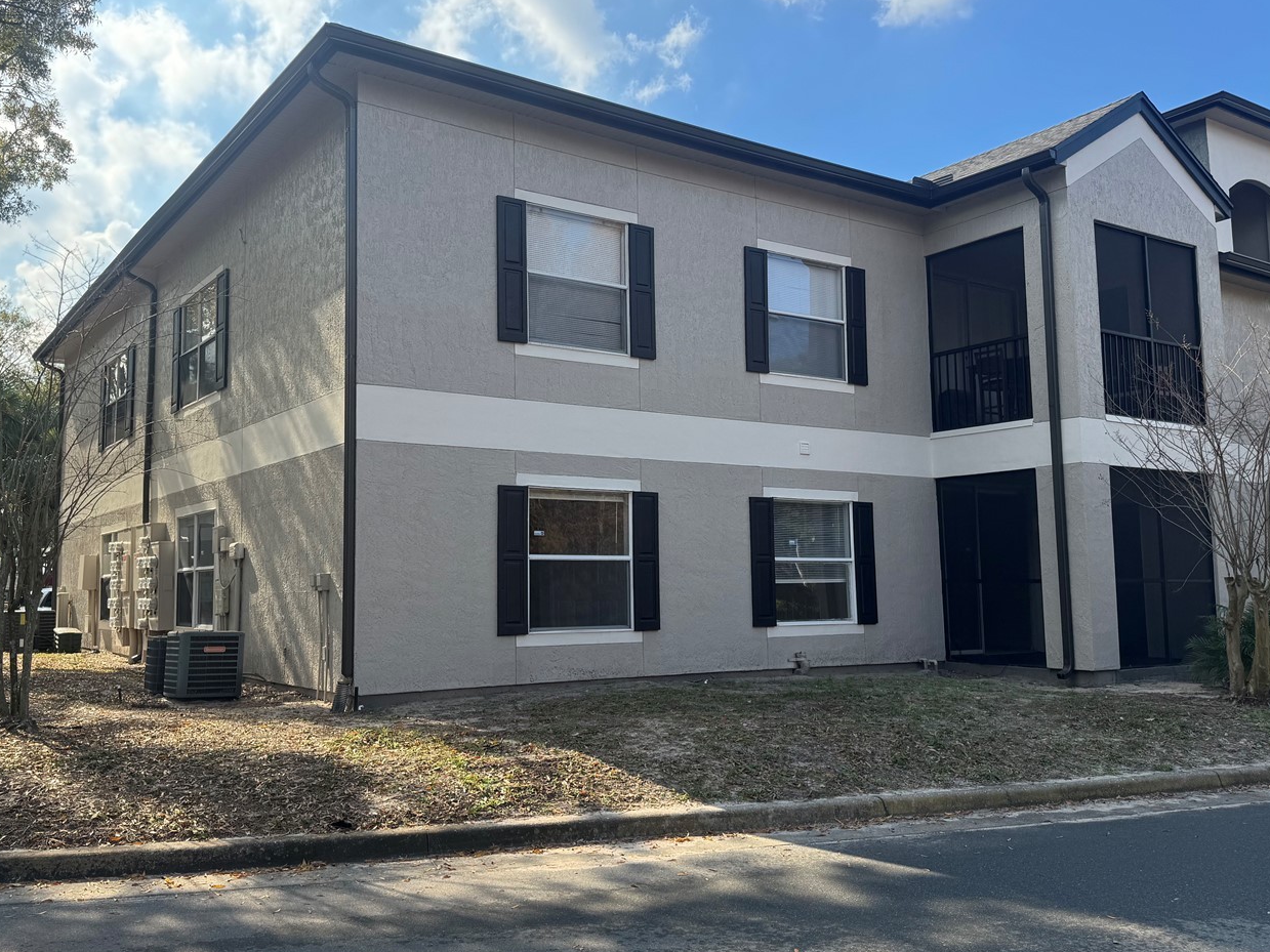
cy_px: 461
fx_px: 1137
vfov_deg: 45.4
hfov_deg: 58.3
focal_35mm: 31
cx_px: 579
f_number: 1.78
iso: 80
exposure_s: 1/2506
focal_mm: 6.76
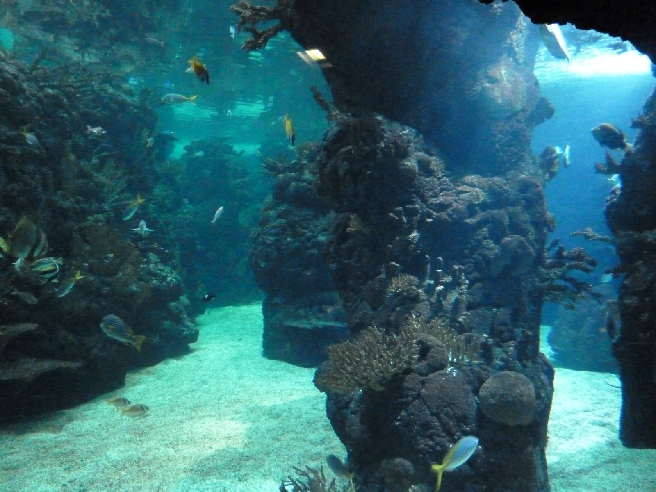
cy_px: 246
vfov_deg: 54.9
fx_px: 474
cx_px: 328
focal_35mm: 25
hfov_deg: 69.4
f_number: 3.3
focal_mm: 4.1
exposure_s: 1/15
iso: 1600
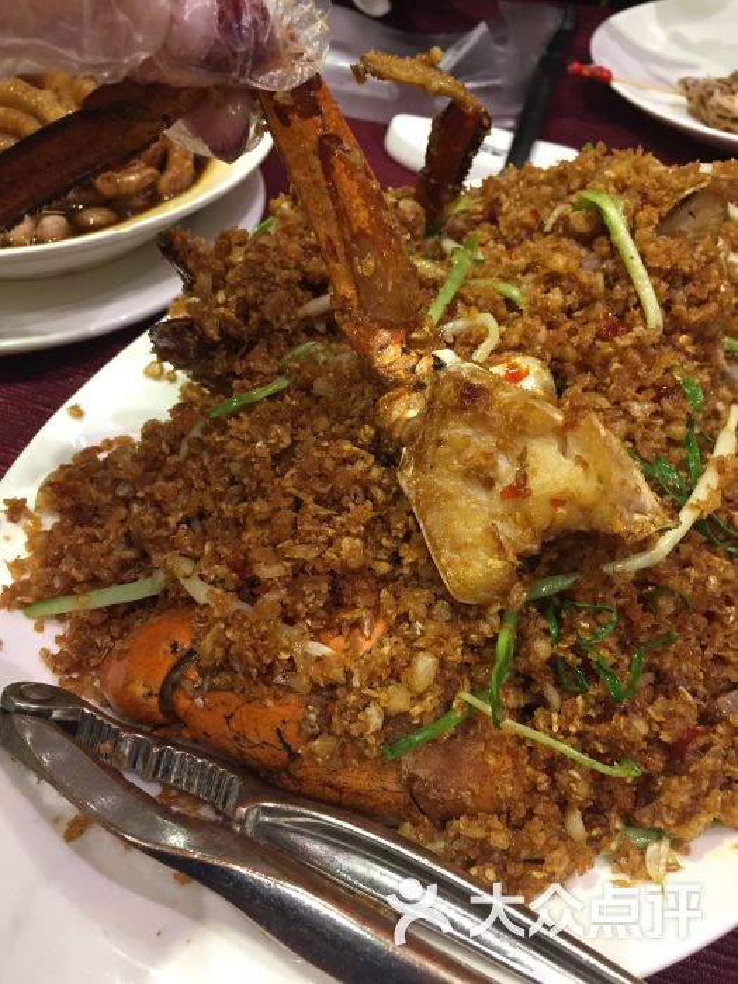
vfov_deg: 61.7
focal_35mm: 29
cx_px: 369
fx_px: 824
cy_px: 492
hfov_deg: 48.2
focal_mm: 4.15
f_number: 2.2
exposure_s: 1/33
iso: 160
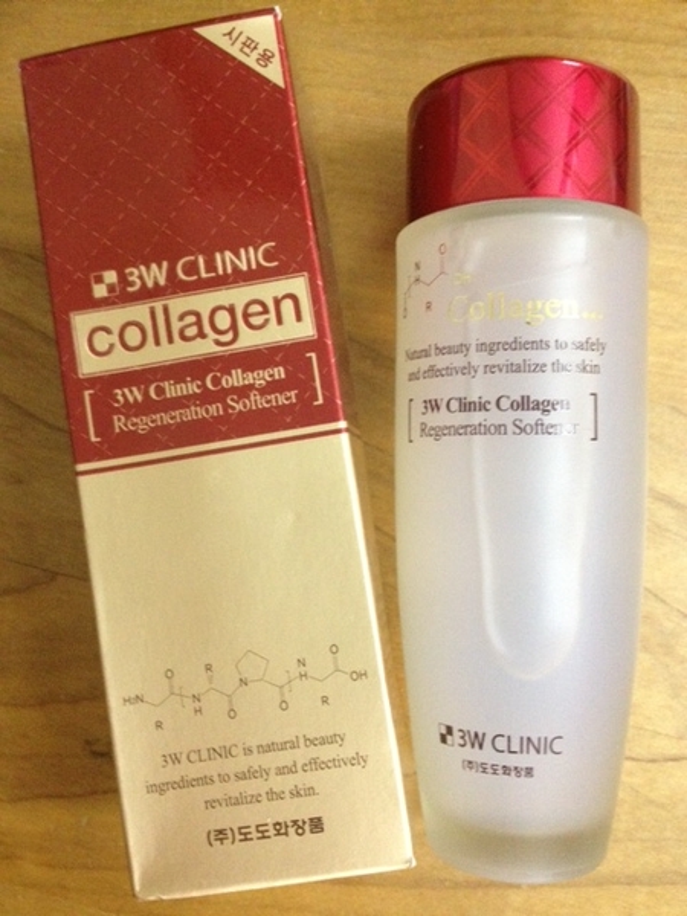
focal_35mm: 35
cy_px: 458
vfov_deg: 52.6
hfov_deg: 40.7
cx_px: 344
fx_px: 926
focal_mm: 4.28
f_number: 2.4
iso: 400
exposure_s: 1/20
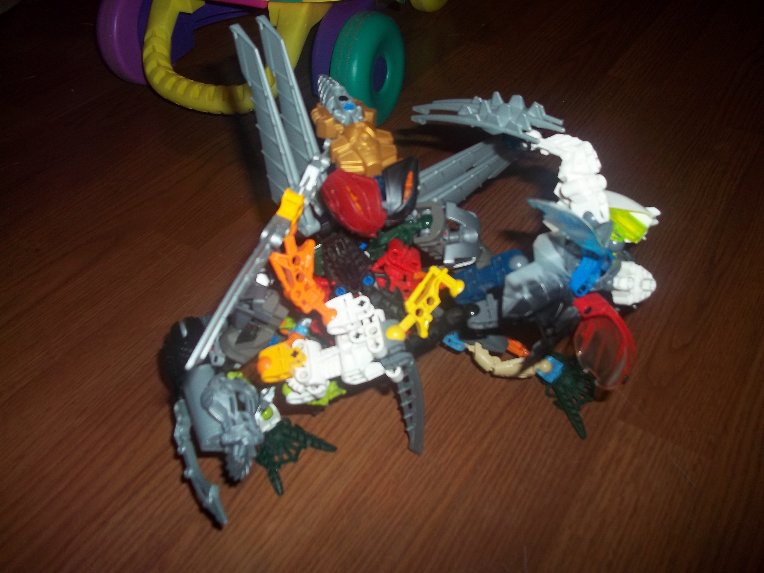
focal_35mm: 32
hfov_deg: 56.8
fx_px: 706
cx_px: 382
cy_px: 286
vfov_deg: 44.2
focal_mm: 5.7
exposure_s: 1/30
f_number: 2.9
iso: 80
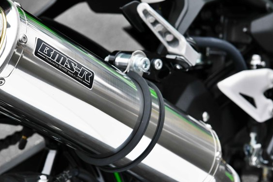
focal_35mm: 100
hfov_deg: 20.3
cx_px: 85
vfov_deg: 13.7
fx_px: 758
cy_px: 93
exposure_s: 1/1600
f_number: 9
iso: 2500
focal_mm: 70
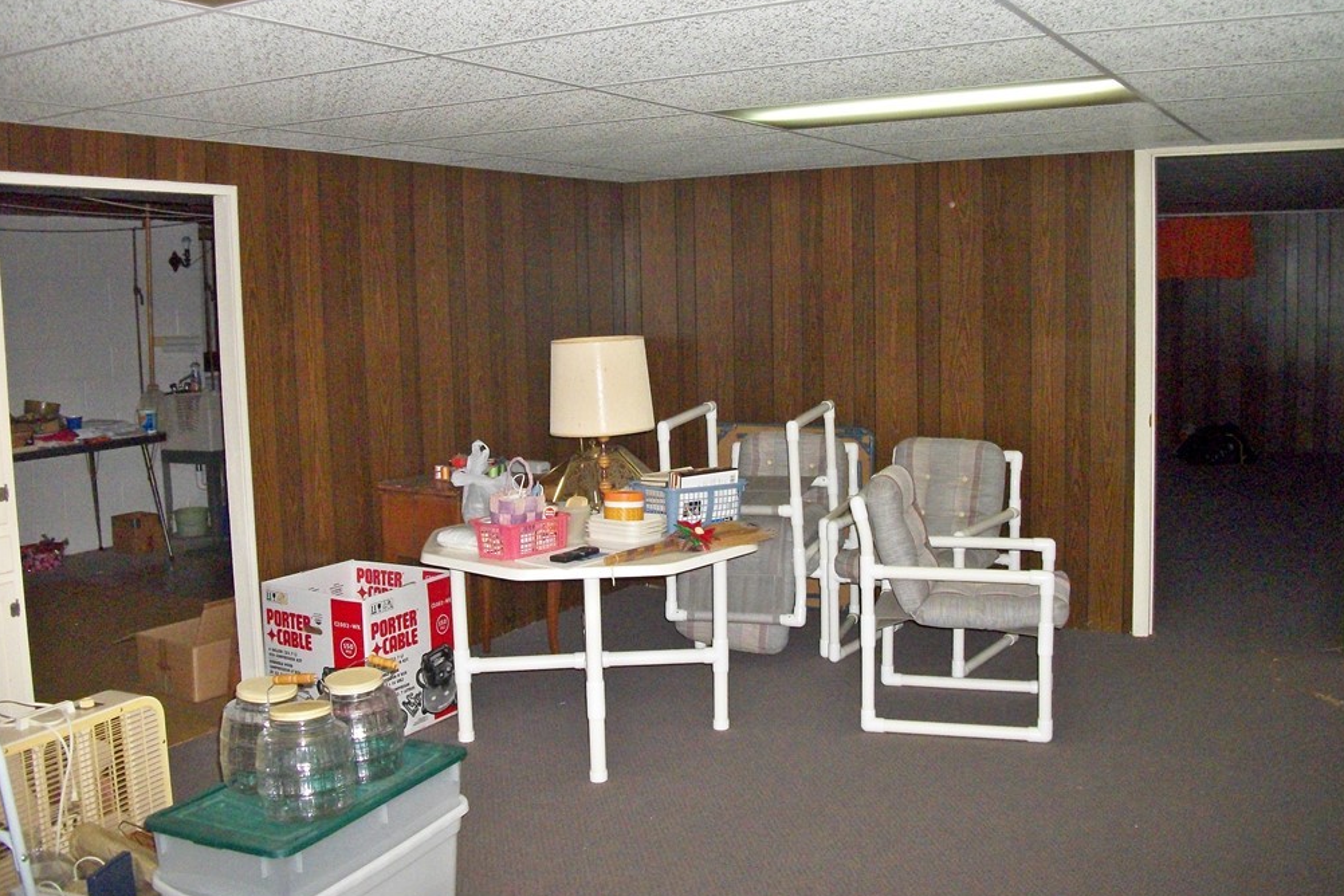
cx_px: 683
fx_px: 1269
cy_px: 441
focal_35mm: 34
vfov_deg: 38.9
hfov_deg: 55.8
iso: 400
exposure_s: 1/125
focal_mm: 5.7
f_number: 2.9
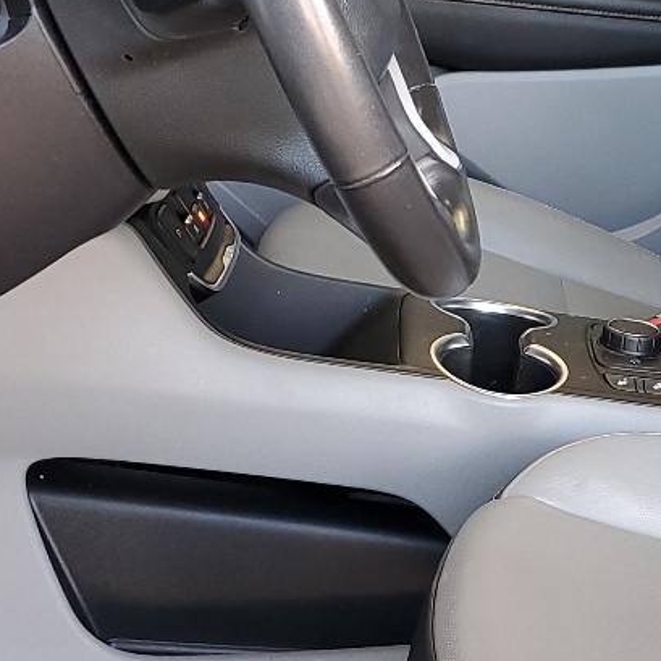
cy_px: 354
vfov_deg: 19.3
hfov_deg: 18.6
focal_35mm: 90
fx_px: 1944
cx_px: 714
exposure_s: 1/60.2
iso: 73
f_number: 1.5
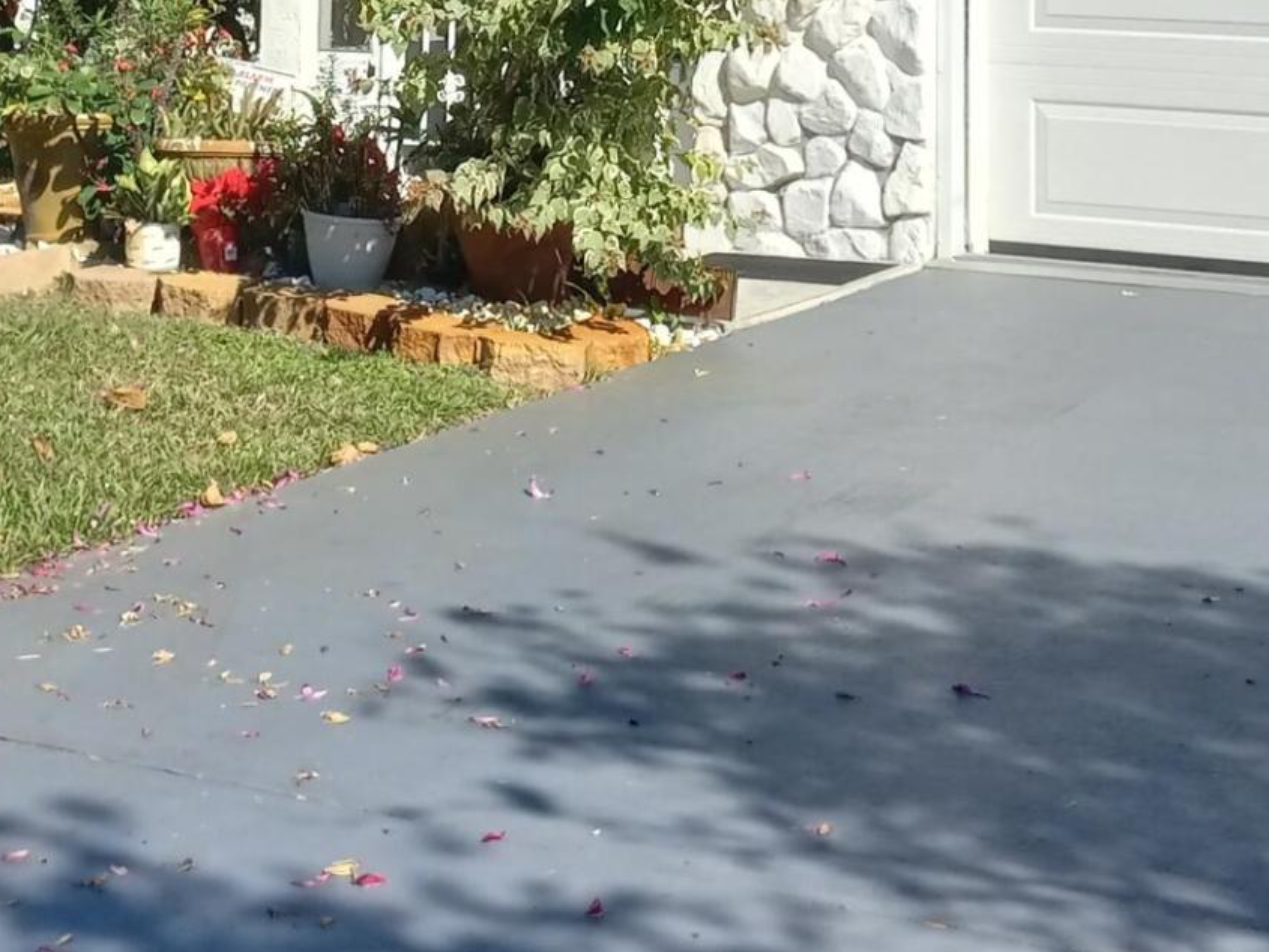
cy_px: -350
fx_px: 3373
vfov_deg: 15.2
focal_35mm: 92
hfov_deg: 21.3
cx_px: 512
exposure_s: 1/1594
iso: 40
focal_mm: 3.94
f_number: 1.8
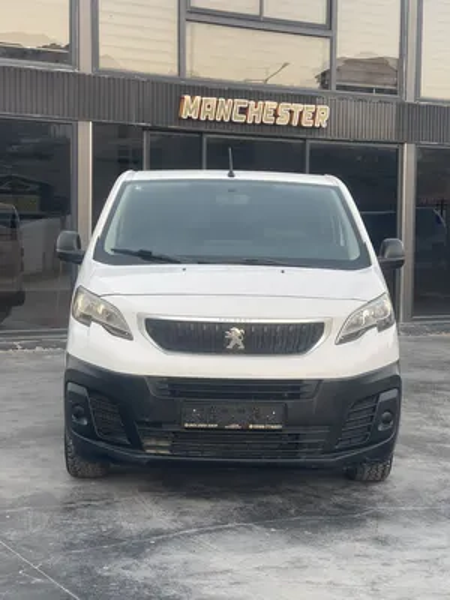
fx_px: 1109
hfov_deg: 22.9
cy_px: 300
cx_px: 225
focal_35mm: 64
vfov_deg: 30.3
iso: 100
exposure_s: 1/121
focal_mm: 7.5
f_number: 2.2
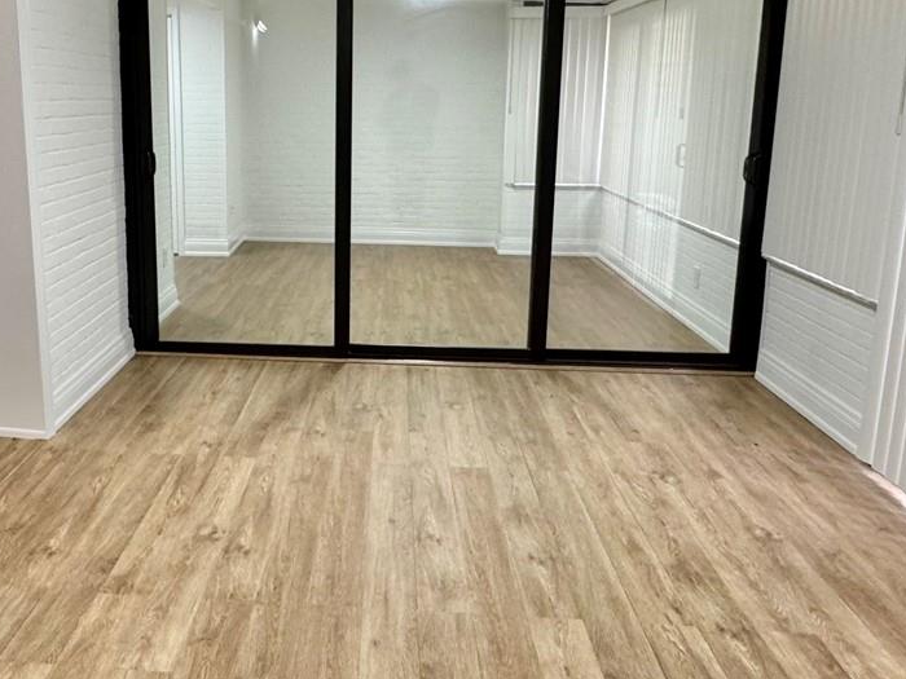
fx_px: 838
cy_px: 257
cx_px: 311
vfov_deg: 43.8
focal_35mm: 32
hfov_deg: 55.8
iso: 200
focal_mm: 2.22
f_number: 2.2
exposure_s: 1/60
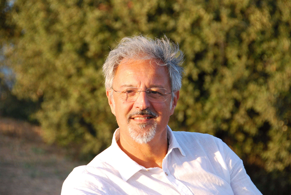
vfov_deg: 8.2
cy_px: 98
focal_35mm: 168
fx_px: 1360
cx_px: 146
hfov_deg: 12.2
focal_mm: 112
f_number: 5.6
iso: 800
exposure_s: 1/400
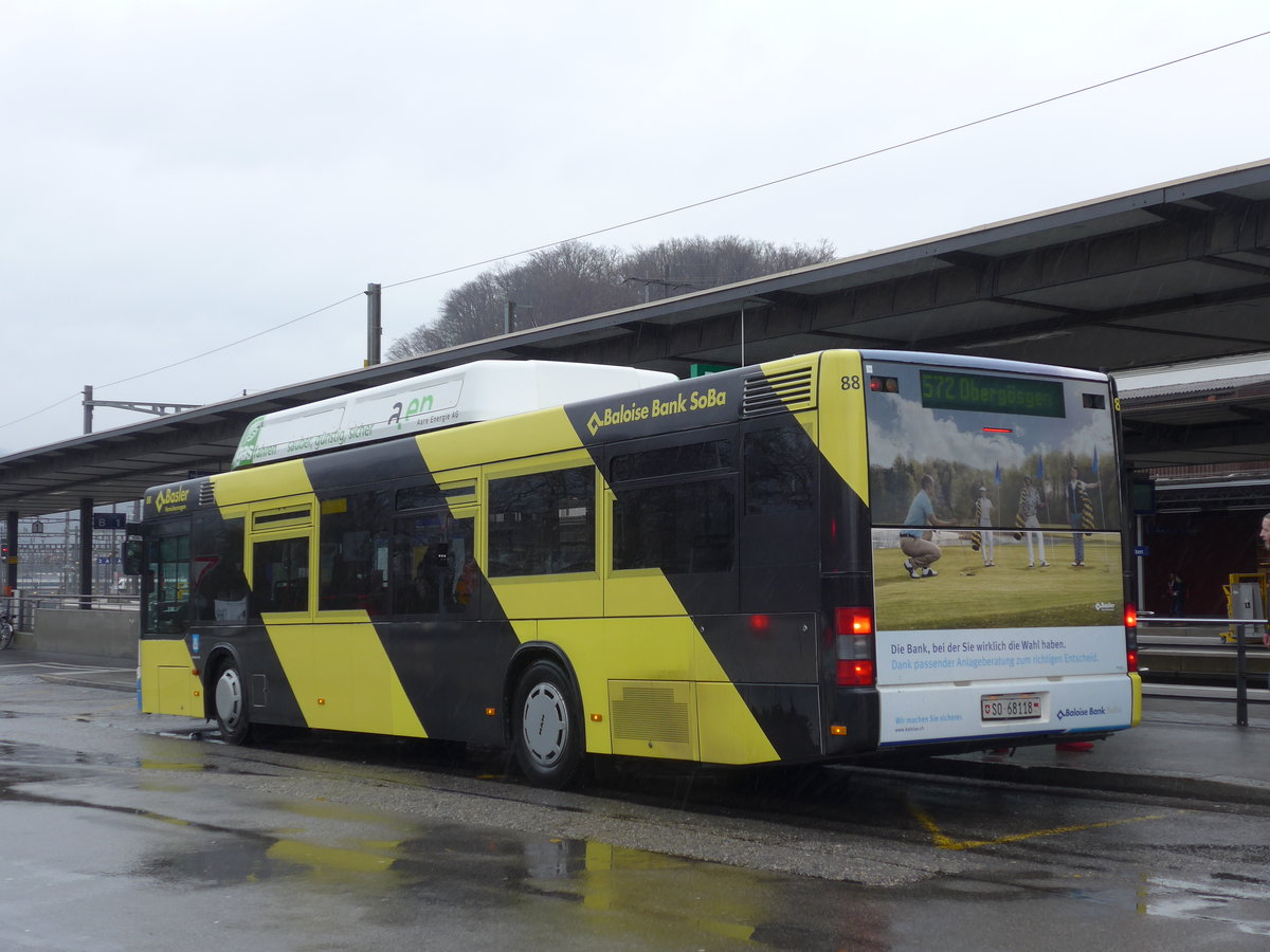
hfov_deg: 38.9
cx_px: 635
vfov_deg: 29.7
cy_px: 476
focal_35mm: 49
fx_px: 1798
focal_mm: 10.1
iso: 80
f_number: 3.2
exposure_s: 1/125
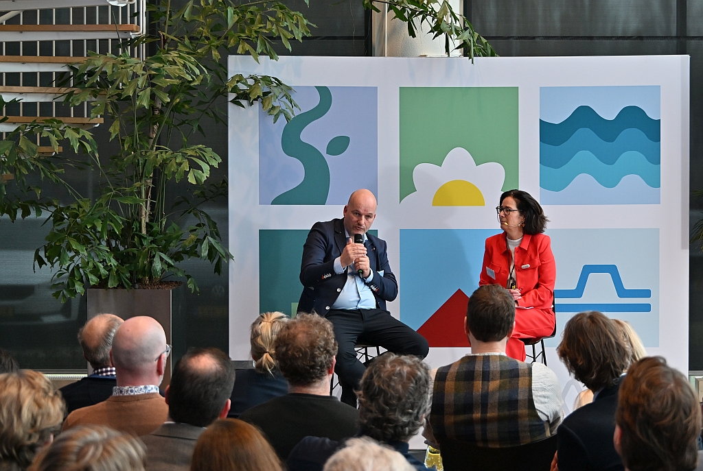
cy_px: 236
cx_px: 352
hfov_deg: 30.5
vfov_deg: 20.7
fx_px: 1291
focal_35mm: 66
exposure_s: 1/60
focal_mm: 66
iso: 640
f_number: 6
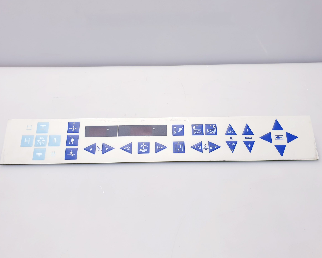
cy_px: 130
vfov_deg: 51.5
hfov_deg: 62.2
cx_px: 163
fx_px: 267
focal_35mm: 28
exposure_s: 1/50
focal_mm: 4.3
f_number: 2.4
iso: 50
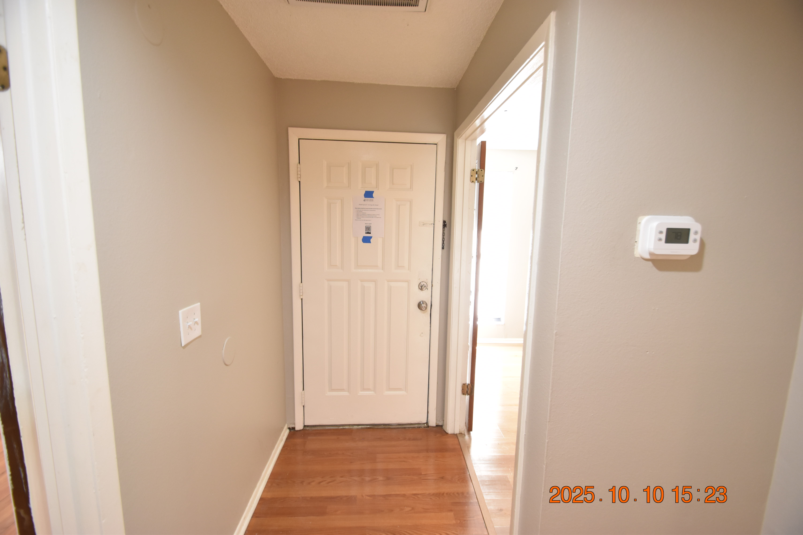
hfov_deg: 100.4
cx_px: 402
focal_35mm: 15
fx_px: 335
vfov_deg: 77.3
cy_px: 268
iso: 800
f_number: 3.5
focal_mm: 10
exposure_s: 1/30
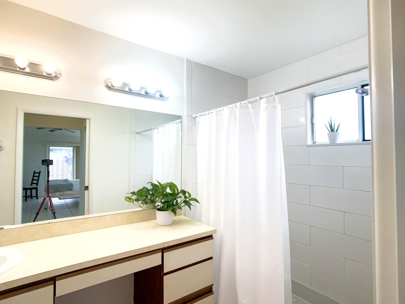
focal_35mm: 27
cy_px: 150
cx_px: 200
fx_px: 316
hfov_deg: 65.3
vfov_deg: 51.4
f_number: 1.5
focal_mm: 5.7
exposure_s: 1/340
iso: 50
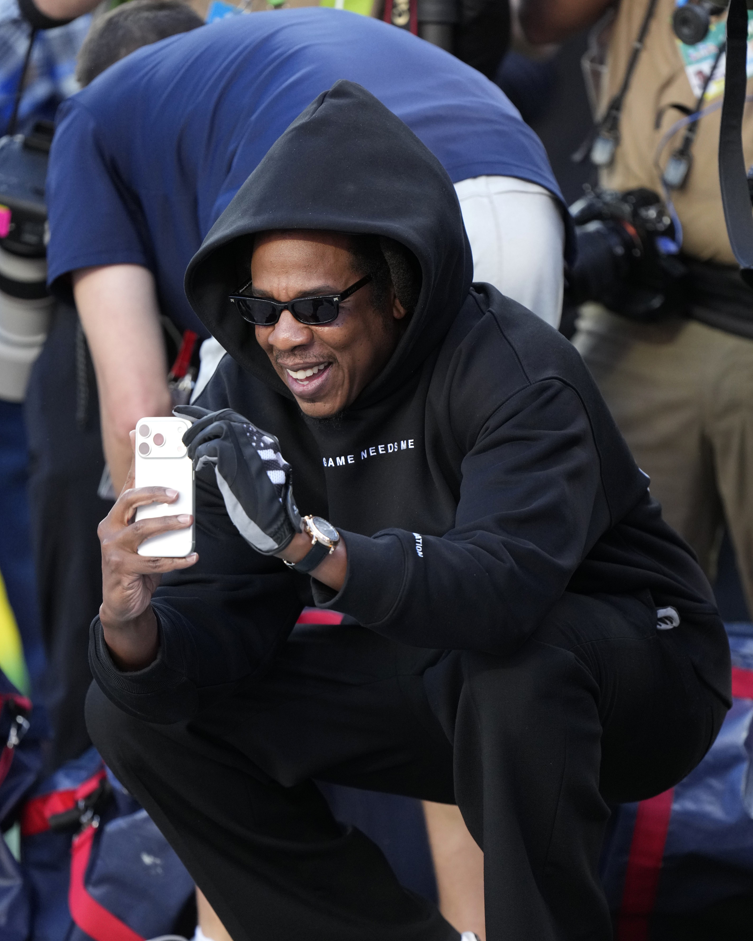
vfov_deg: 2.9
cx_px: 376
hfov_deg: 2.3
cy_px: 561
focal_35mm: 676
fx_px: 18832
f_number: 4
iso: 2000
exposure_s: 1/1600
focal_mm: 600
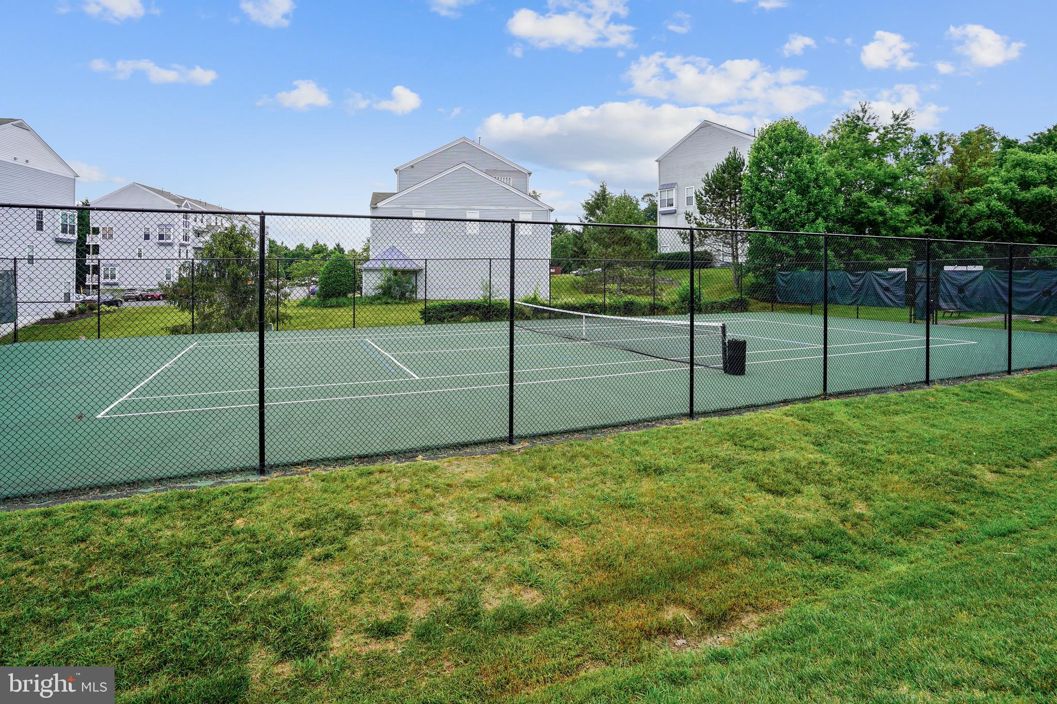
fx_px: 528
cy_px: 352
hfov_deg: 90.0
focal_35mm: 18
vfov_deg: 67.4
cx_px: 528
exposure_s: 1/250
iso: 100
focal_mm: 18
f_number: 5
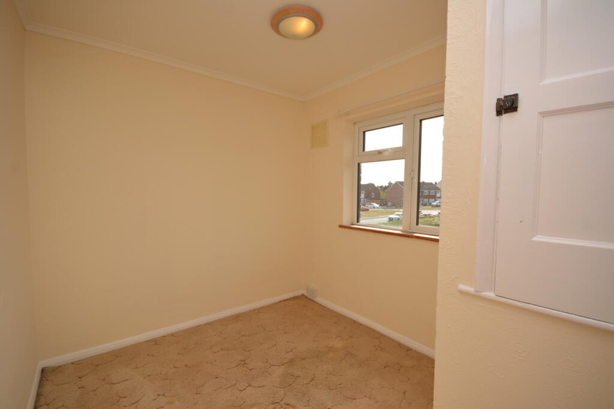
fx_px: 256
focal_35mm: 15
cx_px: 307
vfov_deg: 77.3
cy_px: 204
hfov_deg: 100.4
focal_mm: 10
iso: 100
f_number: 6.3
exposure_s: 1/160
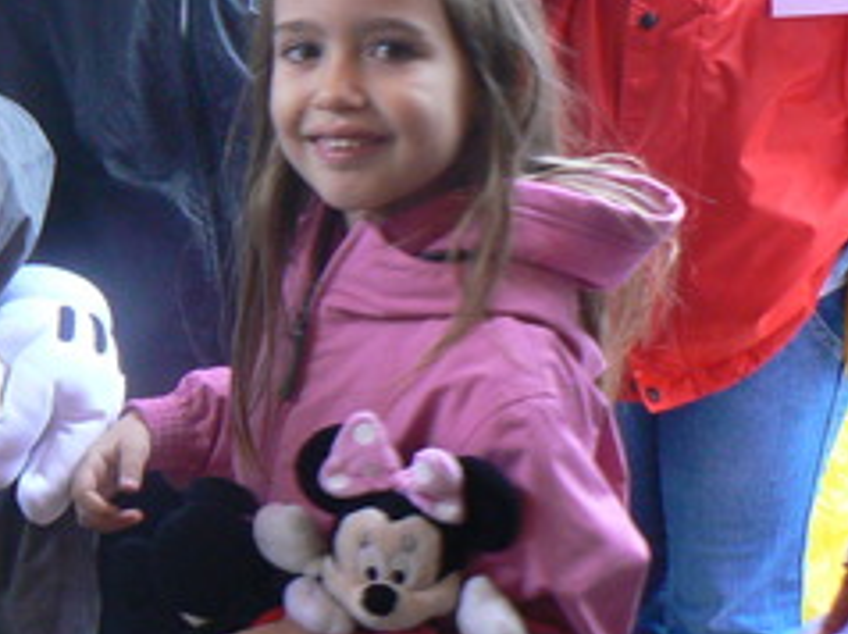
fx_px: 2374
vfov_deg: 15.2
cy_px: 249
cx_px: -182
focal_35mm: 97
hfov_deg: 19.1
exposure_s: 1/30
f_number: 2.8
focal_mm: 6
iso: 160
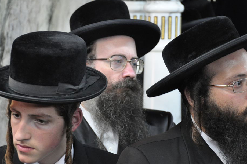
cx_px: 130
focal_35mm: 159
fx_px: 1087
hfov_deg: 13.0
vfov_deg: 8.6
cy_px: 79
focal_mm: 95
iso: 1600
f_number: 5.3
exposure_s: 1/30
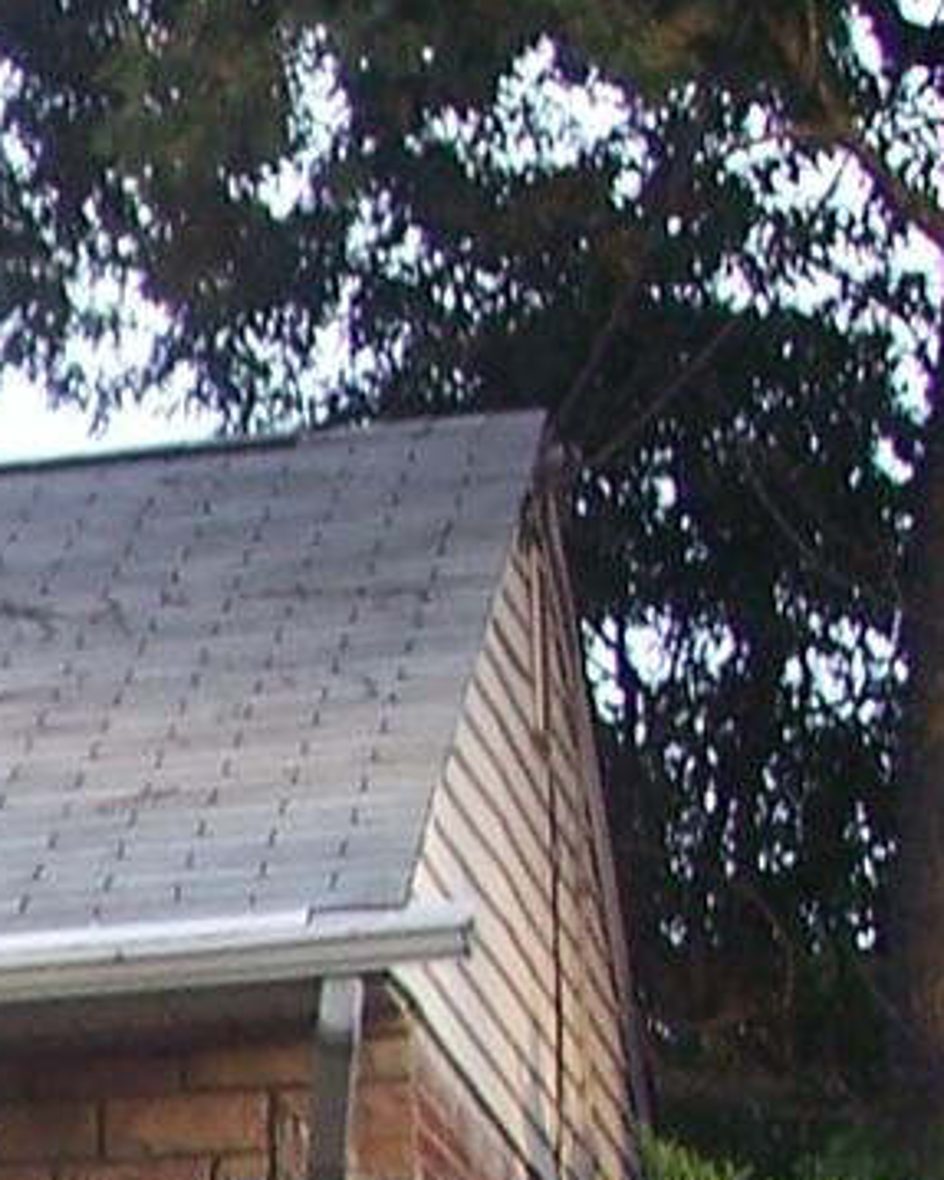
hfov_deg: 6.3
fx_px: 7582
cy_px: 2018
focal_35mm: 217
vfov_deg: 8.6
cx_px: -2335
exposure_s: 1/90
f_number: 2.8
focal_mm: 8
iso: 100
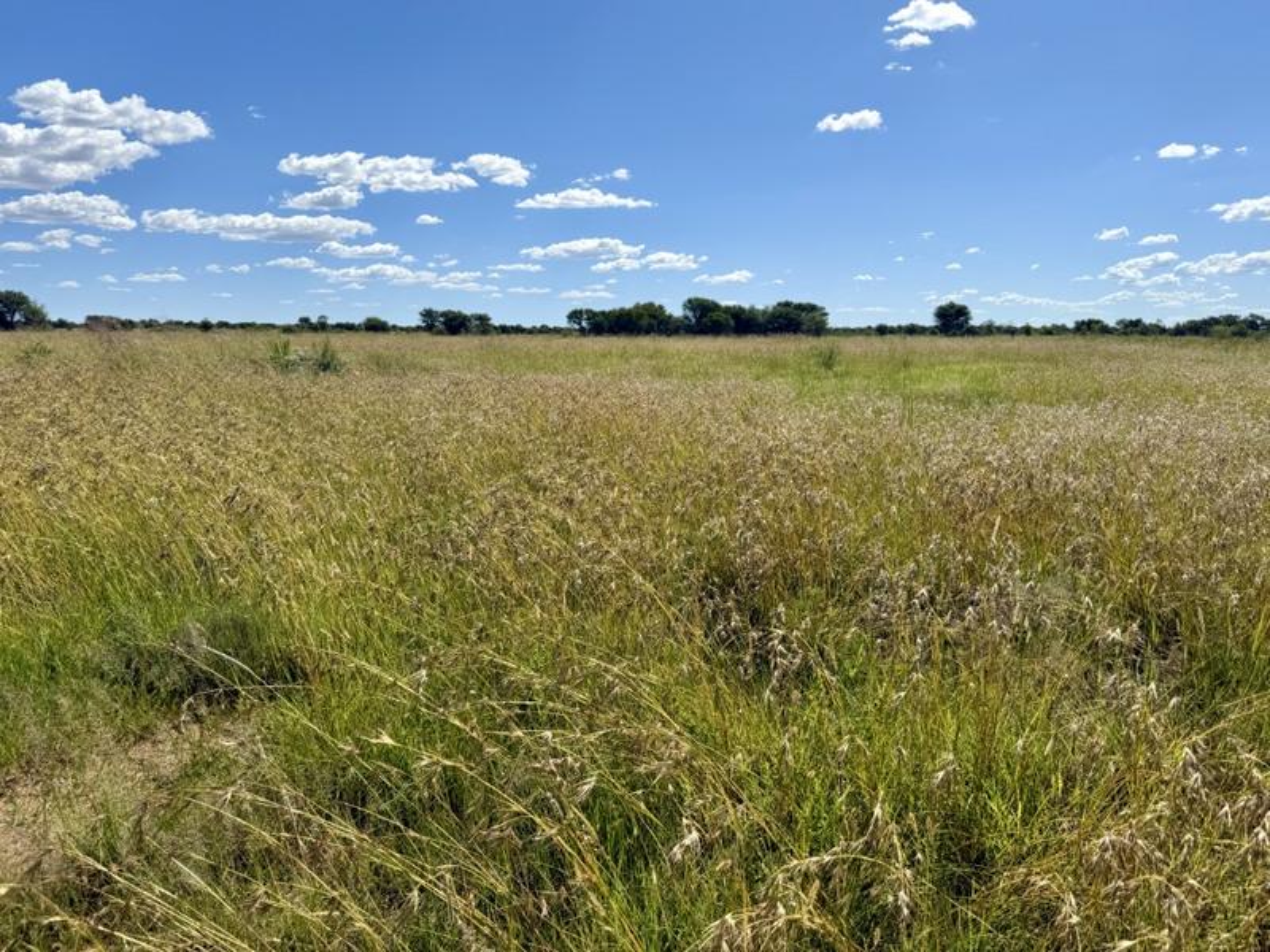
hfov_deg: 71.6
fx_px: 881
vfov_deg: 56.8
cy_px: 476
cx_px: 635
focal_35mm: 24
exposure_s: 1/7353
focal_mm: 6.76
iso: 80
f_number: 1.78
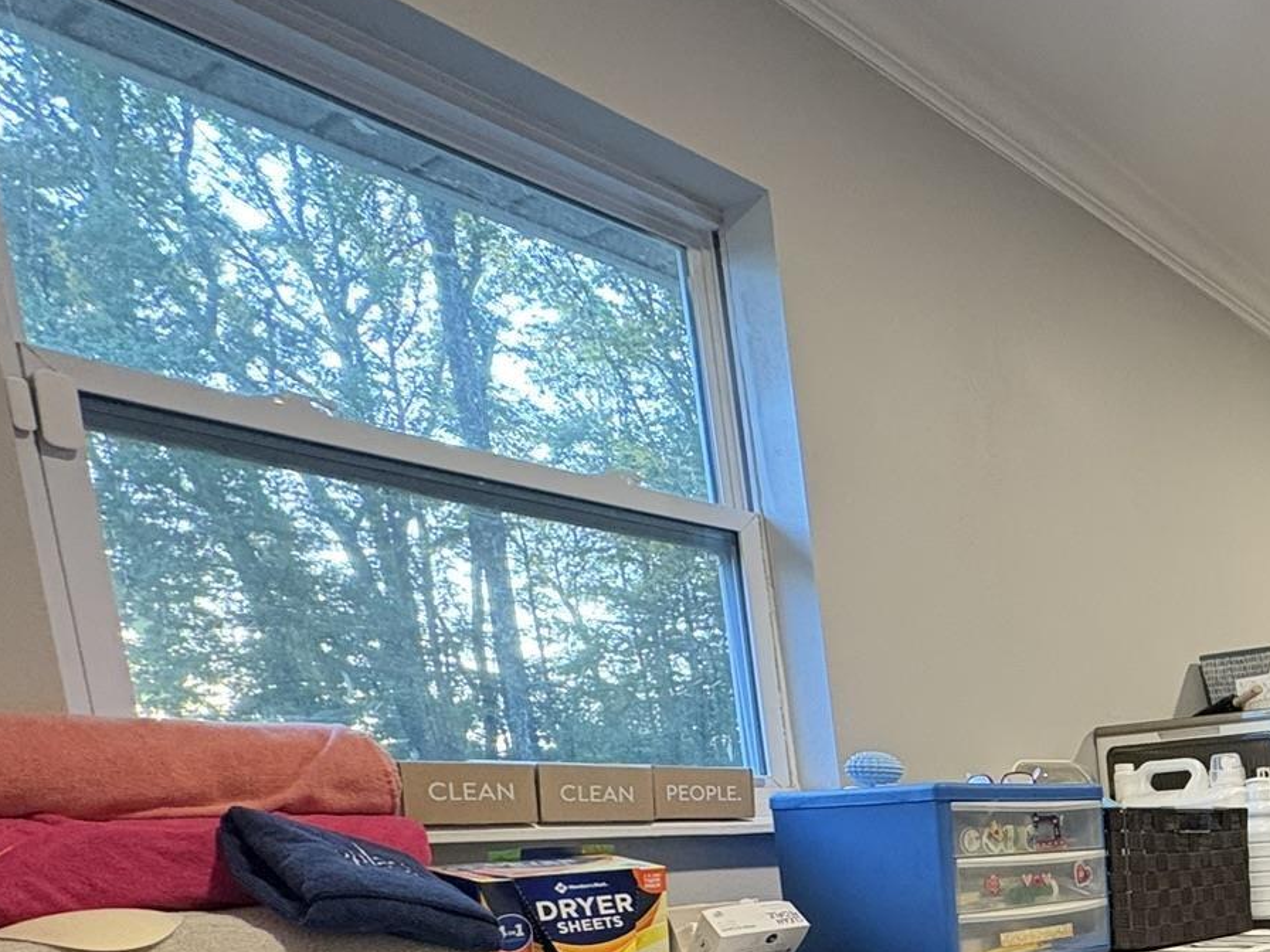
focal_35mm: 32
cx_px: 1422
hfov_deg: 43.1
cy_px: 956
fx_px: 1174
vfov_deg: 39.0
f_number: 2.2
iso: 500
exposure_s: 1/60
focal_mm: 2.22
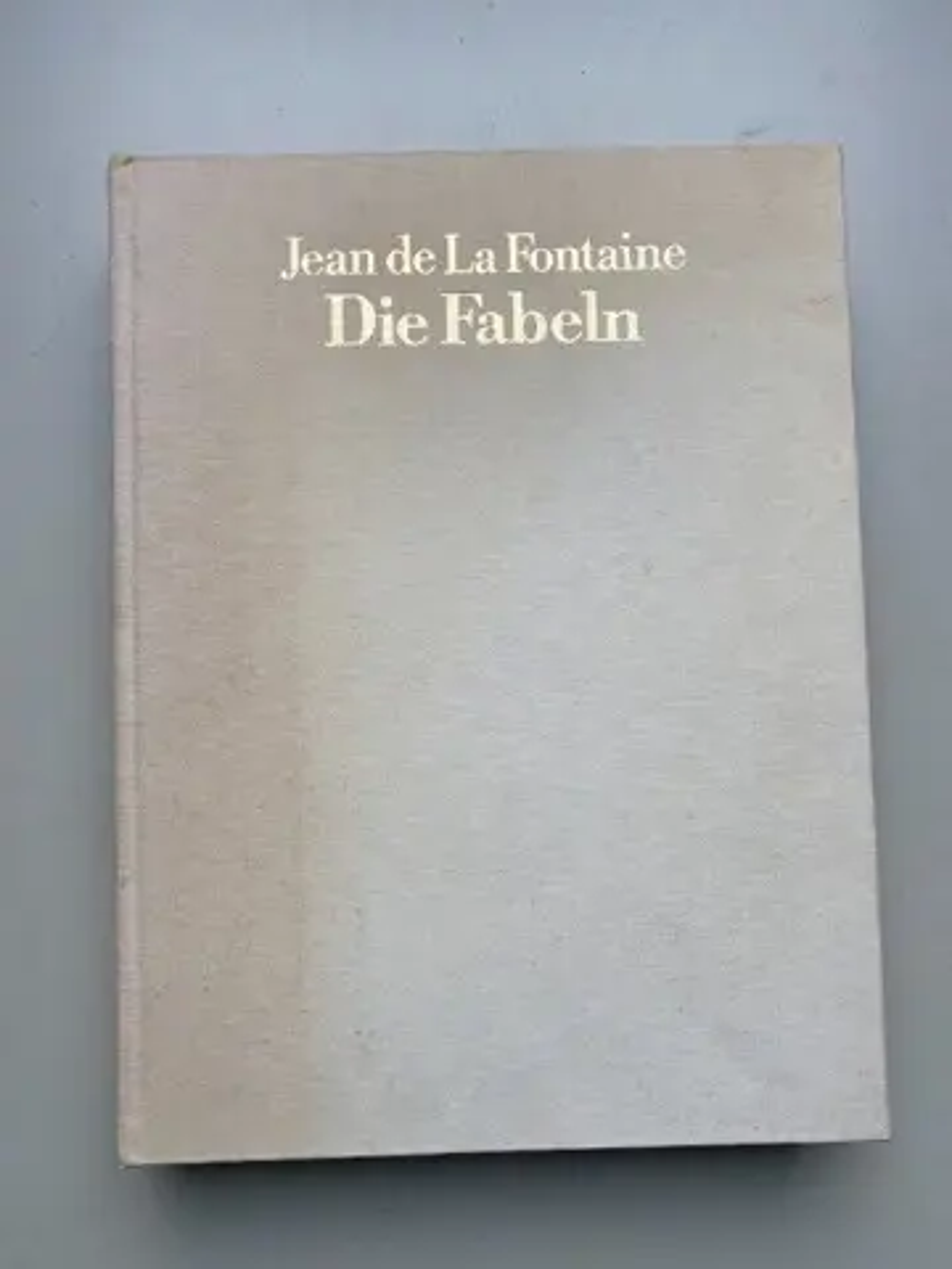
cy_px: 634
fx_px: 953
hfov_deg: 53.1
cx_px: 476
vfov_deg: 67.3
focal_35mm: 26
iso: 32
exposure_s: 1/269
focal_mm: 4.25
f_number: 1.8
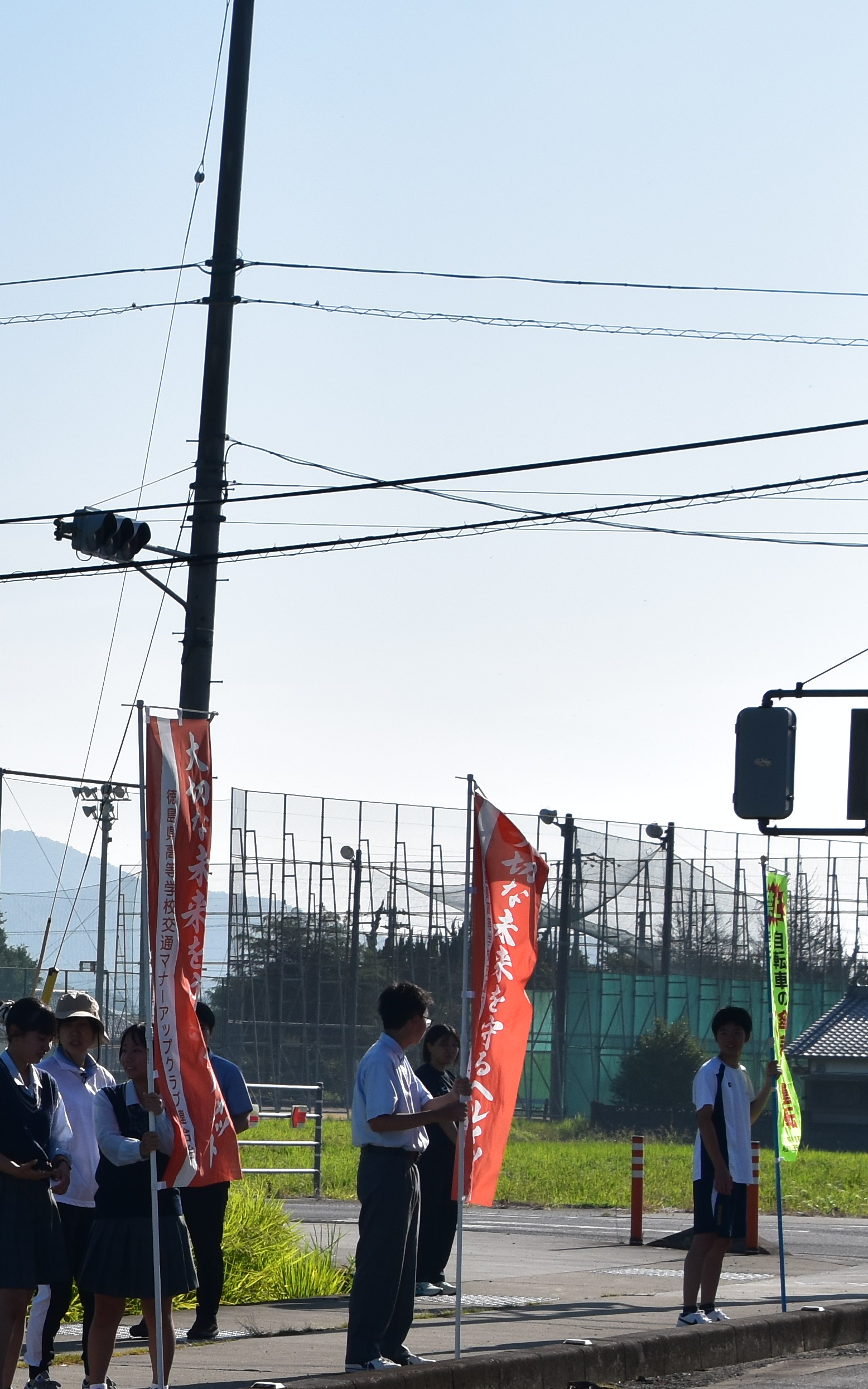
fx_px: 5300
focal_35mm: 140
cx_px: -460
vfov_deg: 14.9
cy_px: 1062
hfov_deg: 9.1
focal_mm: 38
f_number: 11
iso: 200
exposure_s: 1/500
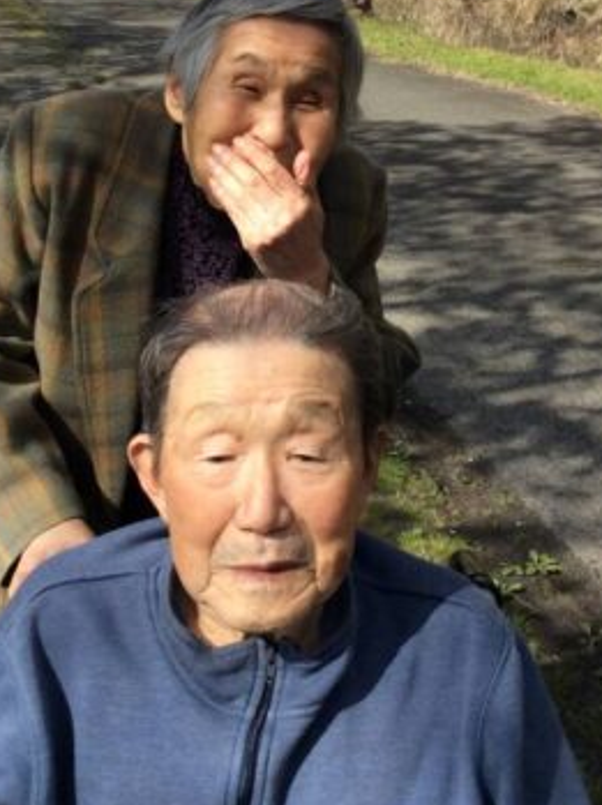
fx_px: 1278
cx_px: 304
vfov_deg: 34.0
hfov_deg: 26.5
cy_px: 175
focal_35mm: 55
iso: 32
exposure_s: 1/805
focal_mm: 3.3
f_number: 2.4
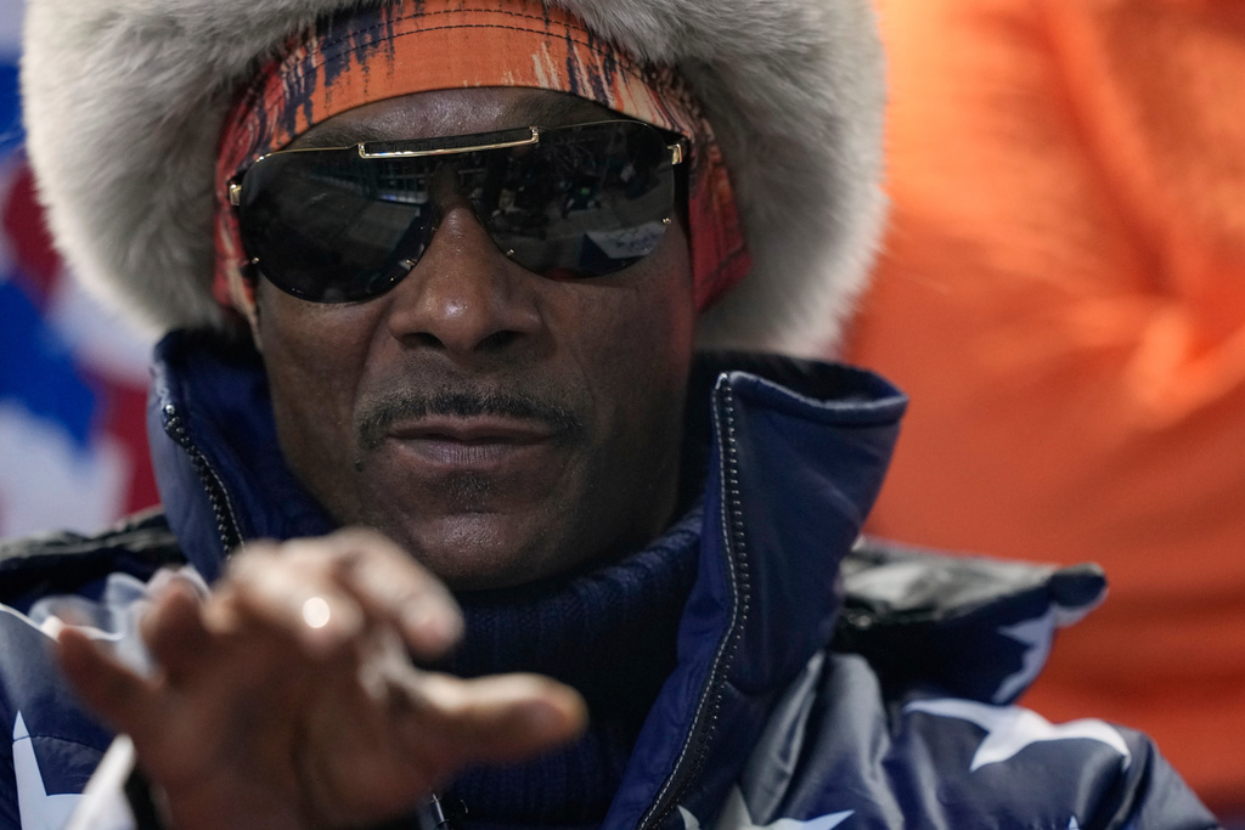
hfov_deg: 3.4
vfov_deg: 2.3
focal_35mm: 600
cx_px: 622
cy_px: 415
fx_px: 20751
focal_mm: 400
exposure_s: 1/800
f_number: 2.8
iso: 2500
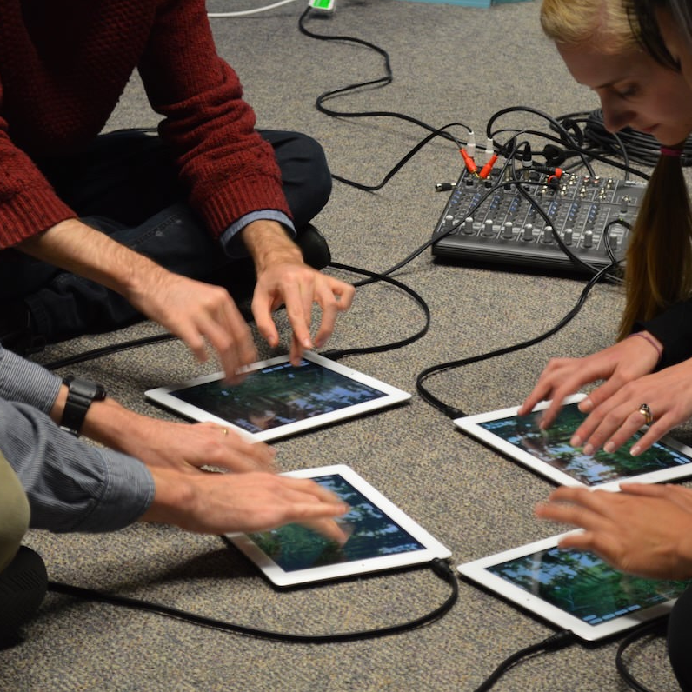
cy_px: 346
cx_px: 428
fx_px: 2389
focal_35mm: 106
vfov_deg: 16.5
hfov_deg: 16.5
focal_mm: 55
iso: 560
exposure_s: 1/15
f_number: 5.6
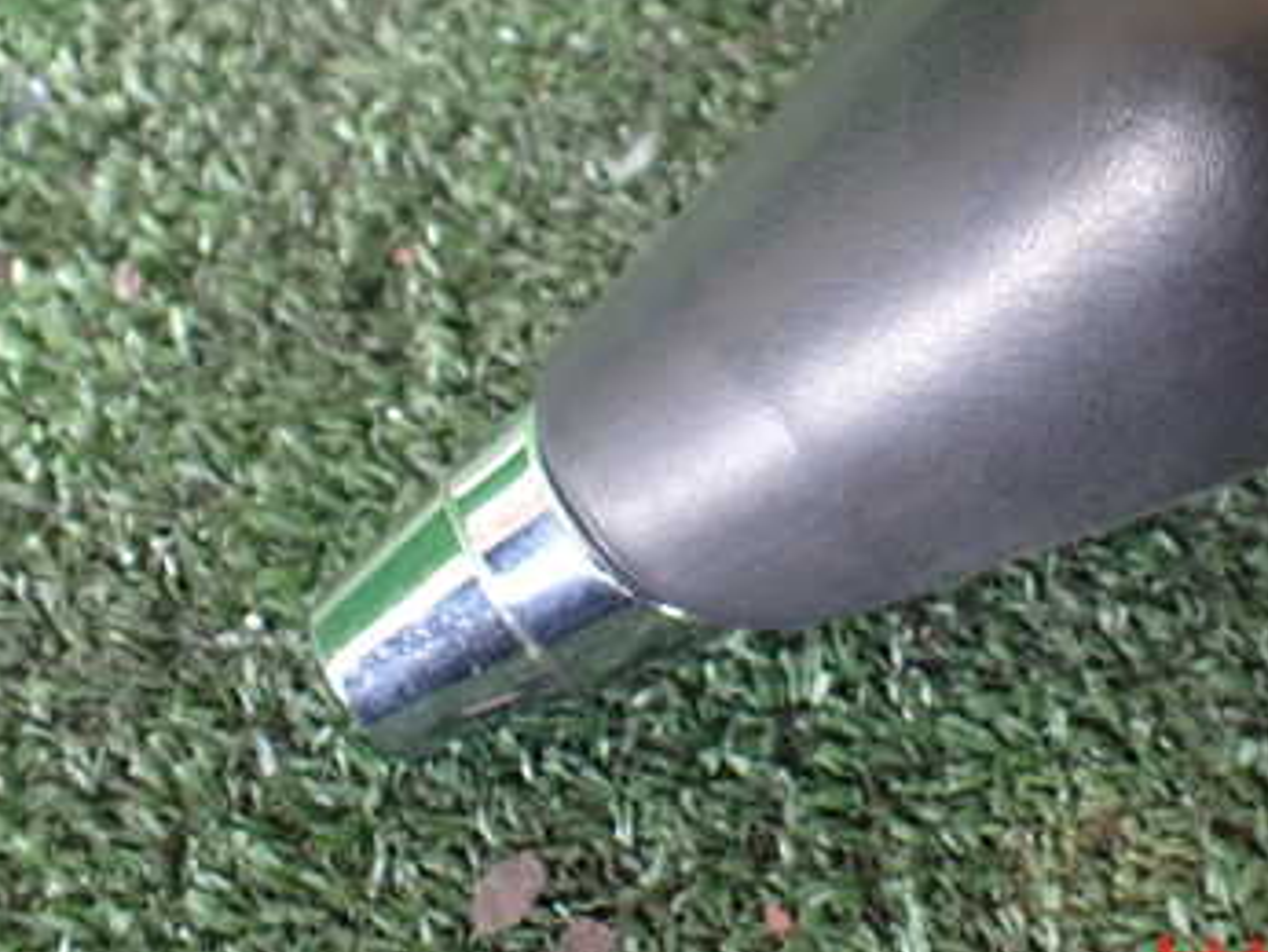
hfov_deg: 36.3
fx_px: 1906
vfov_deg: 27.5
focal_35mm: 52
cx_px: 887
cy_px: 194
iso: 800
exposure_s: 1/30
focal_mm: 5.4
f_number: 2.3
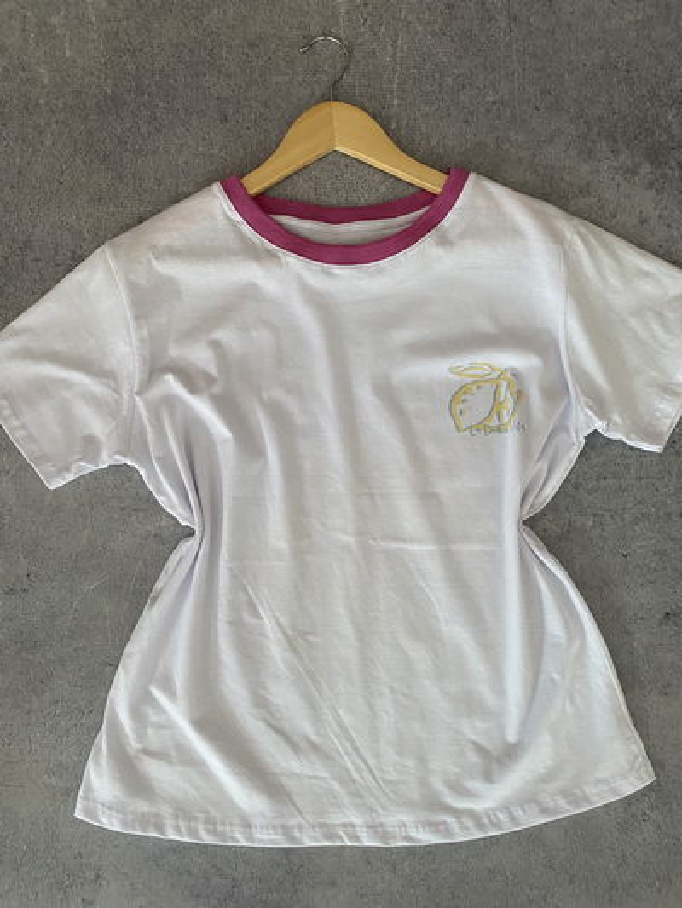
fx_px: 683
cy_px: 454
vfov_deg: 67.3
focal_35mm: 26
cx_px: 341
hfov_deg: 53.1
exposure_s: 1/60
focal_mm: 4.25
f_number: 1.8
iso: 400
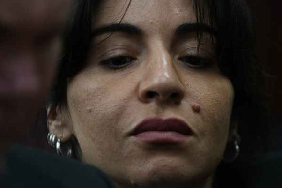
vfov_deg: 4.0
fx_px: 2662
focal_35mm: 340
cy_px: 107
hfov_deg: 6.1
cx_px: 196
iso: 400
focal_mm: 200
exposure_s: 1/80
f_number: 2.8
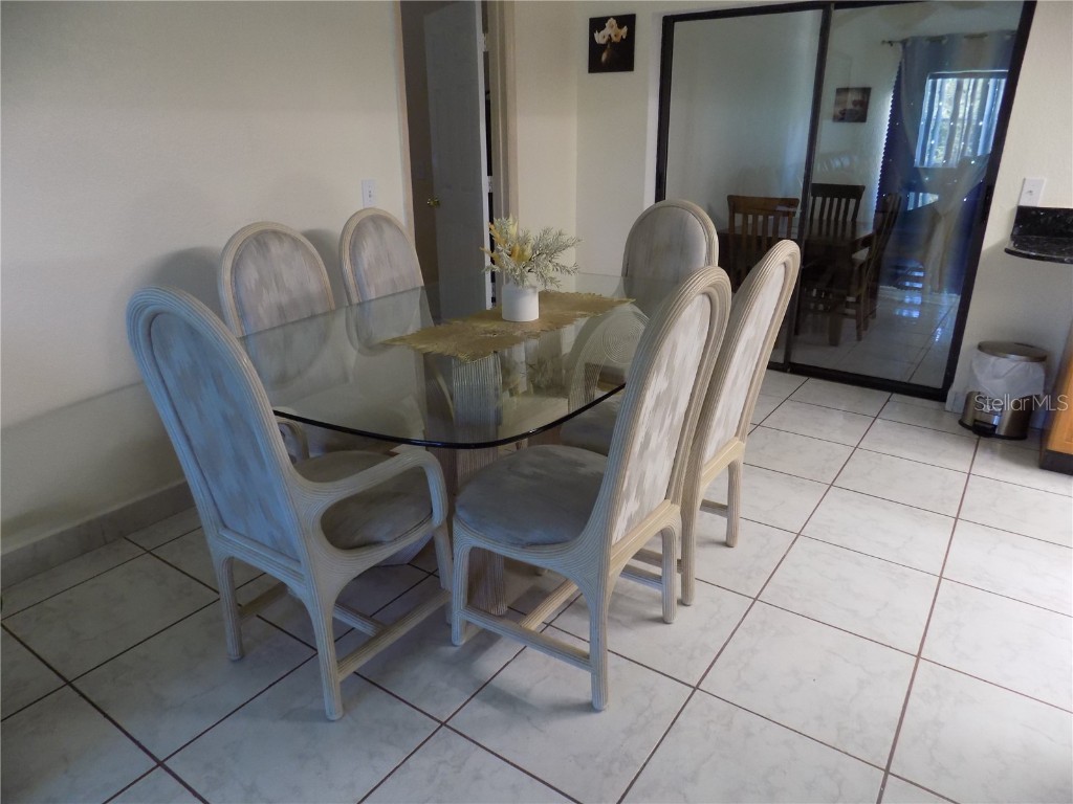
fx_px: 713
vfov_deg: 58.9
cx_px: 536
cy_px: 402
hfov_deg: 73.9
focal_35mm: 23
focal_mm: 4
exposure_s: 1/30
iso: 220
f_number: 3.1
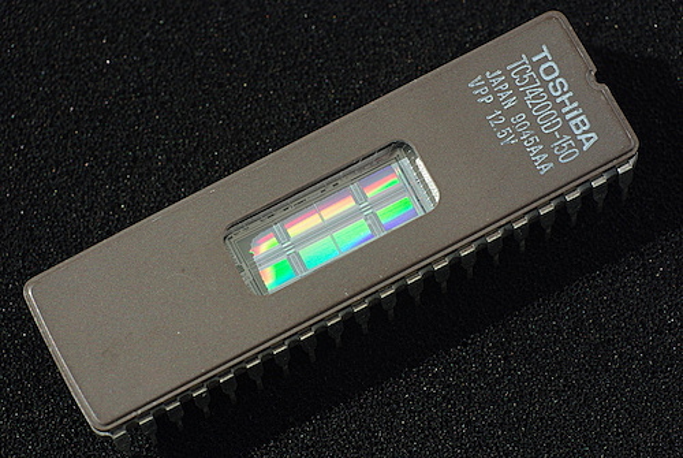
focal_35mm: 82
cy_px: 229
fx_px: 1558
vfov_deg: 16.7
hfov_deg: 24.7
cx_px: 342
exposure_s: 1/60
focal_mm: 55
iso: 100
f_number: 16
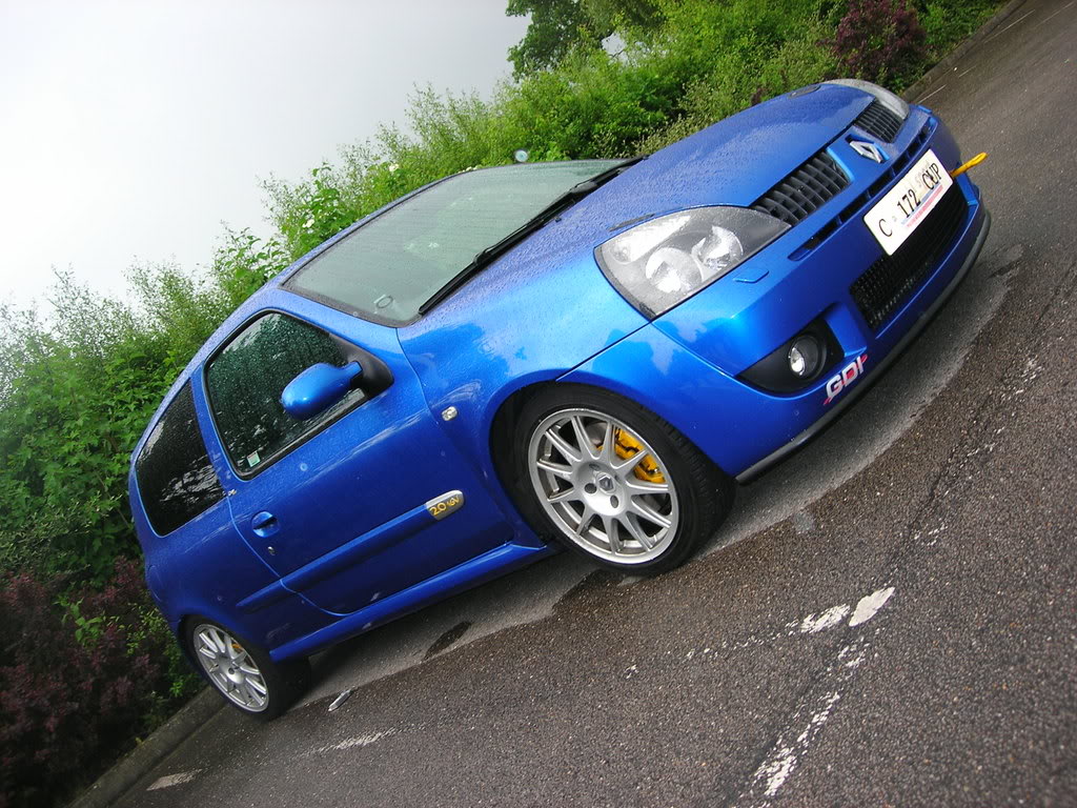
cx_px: 538
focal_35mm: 38
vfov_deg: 37.7
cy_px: 404
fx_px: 1182
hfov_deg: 49.0
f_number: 2.8
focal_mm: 7.8
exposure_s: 1/30
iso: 64
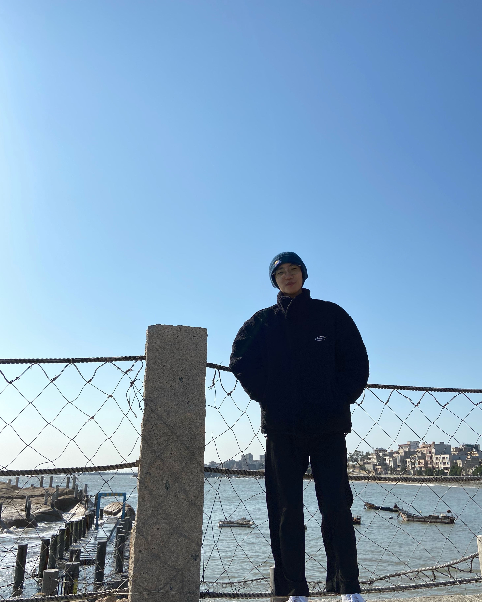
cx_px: 241
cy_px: 330
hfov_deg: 51.5
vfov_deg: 62.1
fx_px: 499
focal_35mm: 28
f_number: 1.8
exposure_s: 1/6757
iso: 32
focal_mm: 4.25
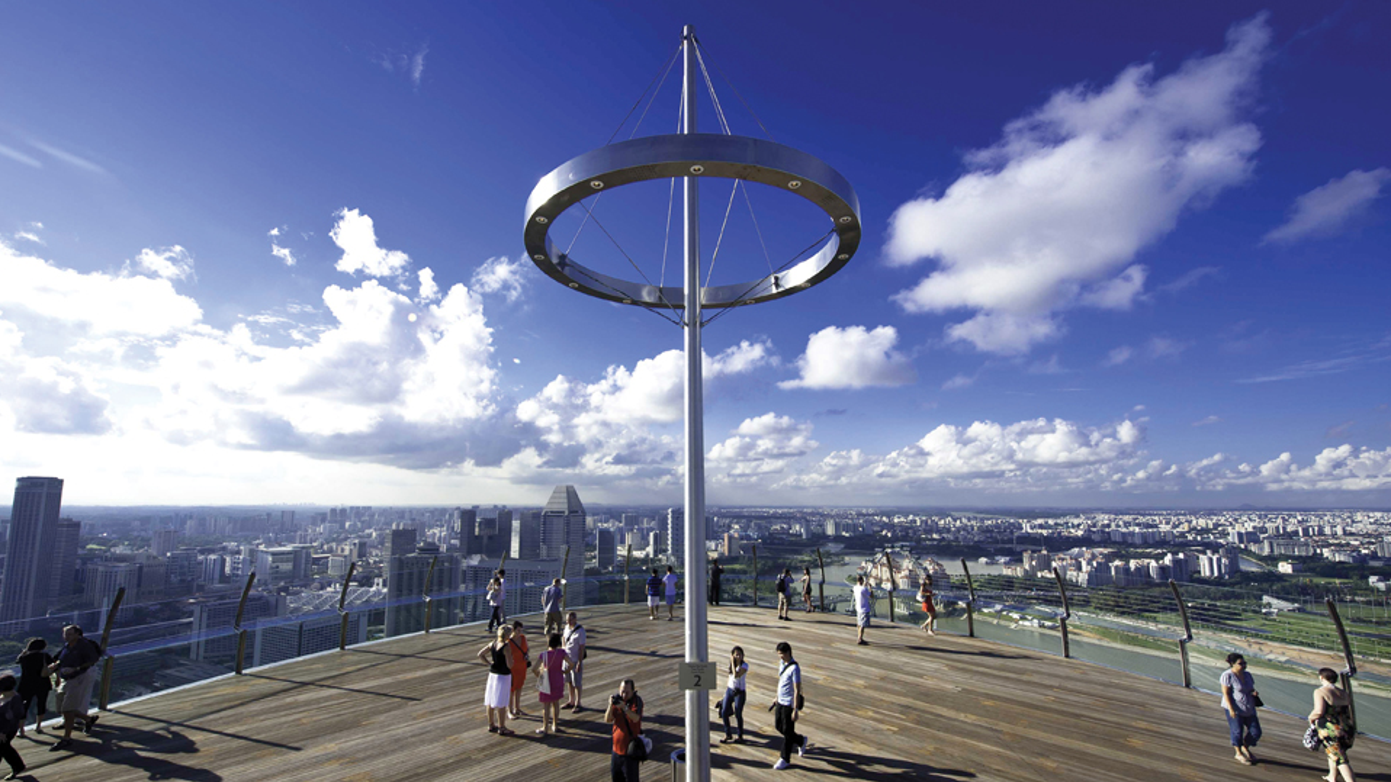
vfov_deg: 70.4
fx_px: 553
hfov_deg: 103.0
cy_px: 427
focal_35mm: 15
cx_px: 684
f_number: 8
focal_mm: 14
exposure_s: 1/320
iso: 100
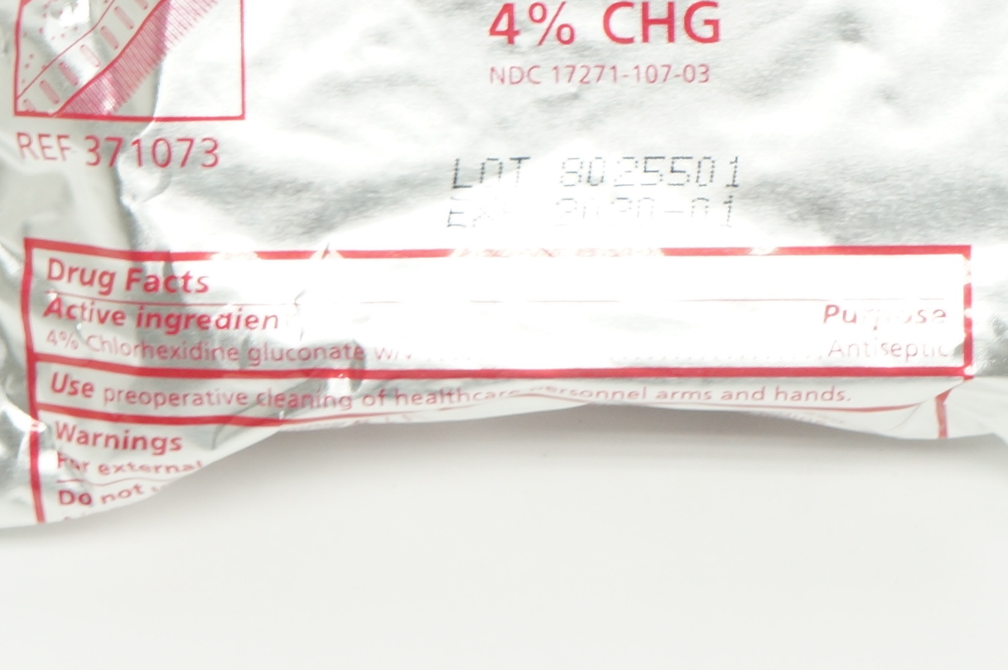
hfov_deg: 11.7
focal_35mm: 175
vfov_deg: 7.8
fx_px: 4905
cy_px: 103
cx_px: 467
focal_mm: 43
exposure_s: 1/15
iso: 400
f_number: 11
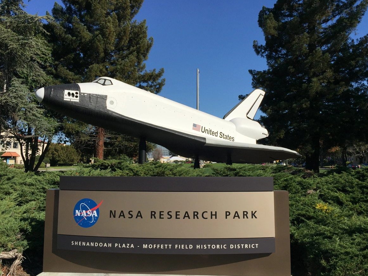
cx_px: 190
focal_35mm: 30
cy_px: 136
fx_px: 319
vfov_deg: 46.8
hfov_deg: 60.0
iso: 32
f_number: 2.2
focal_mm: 4.15
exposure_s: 1/3968
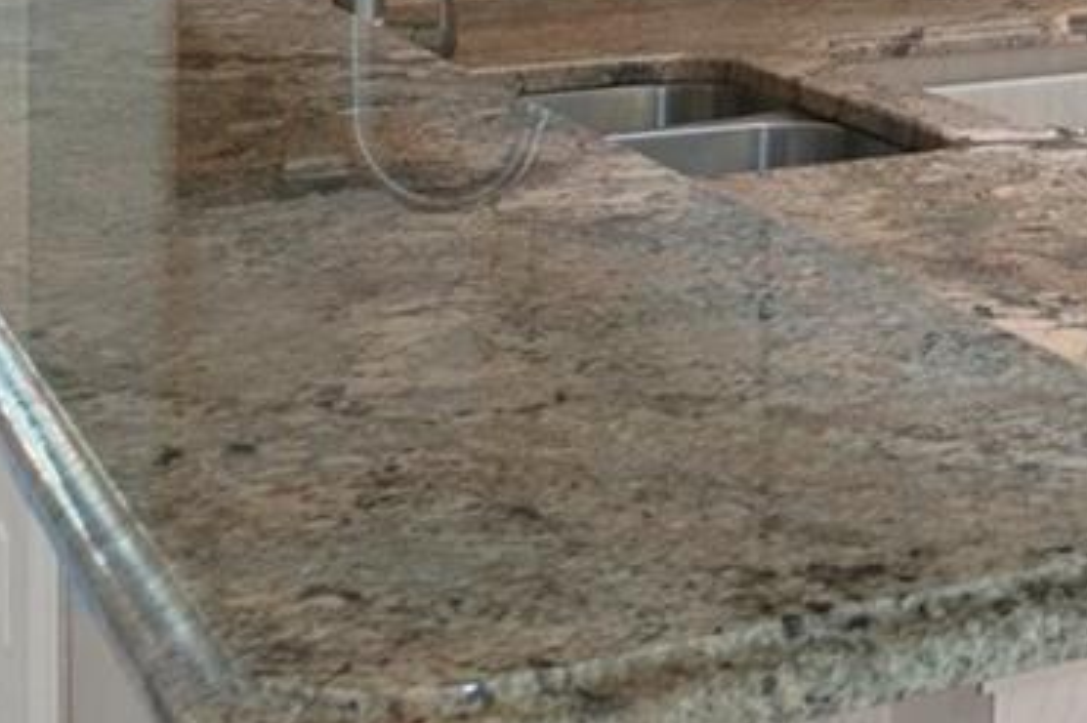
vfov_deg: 13.4
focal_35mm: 97
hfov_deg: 17.4
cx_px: 1907
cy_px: -310
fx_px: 2932
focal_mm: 15
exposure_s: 1/6
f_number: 8
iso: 320
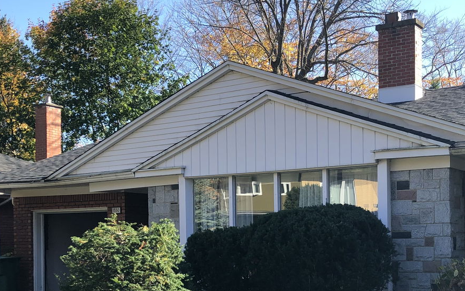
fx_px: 685
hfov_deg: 37.4
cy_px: 238
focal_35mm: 54
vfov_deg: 23.6
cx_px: 266
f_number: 1.8
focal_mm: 4
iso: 20
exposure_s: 1/448
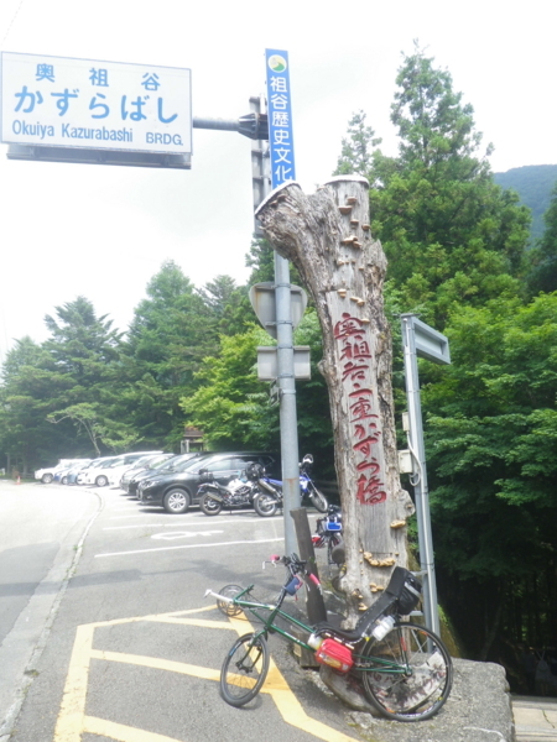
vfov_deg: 63.4
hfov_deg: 49.7
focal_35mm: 28
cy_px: 371
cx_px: 278
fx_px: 601
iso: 80
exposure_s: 1/160
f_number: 4.2
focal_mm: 5
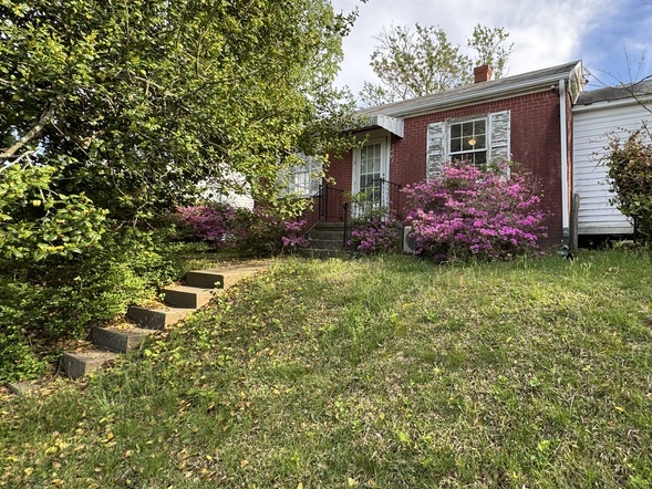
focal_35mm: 19
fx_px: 358
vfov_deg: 68.6
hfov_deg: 83.2
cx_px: 403
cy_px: 230
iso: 40
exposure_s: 1/277
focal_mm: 2.22
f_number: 2.2
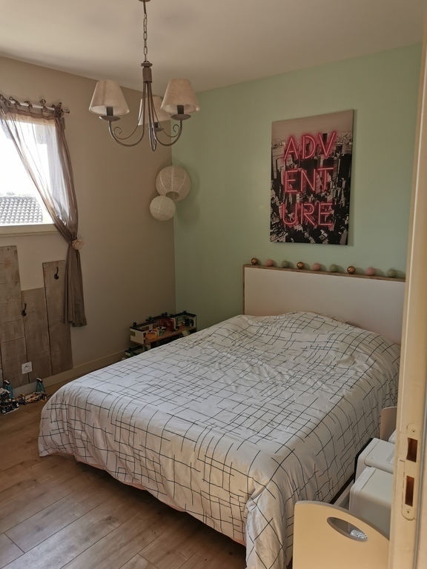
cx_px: 214
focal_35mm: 27
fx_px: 444
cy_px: 284
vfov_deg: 65.3
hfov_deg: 51.4
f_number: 1.8
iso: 50
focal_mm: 5.58
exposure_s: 1/115
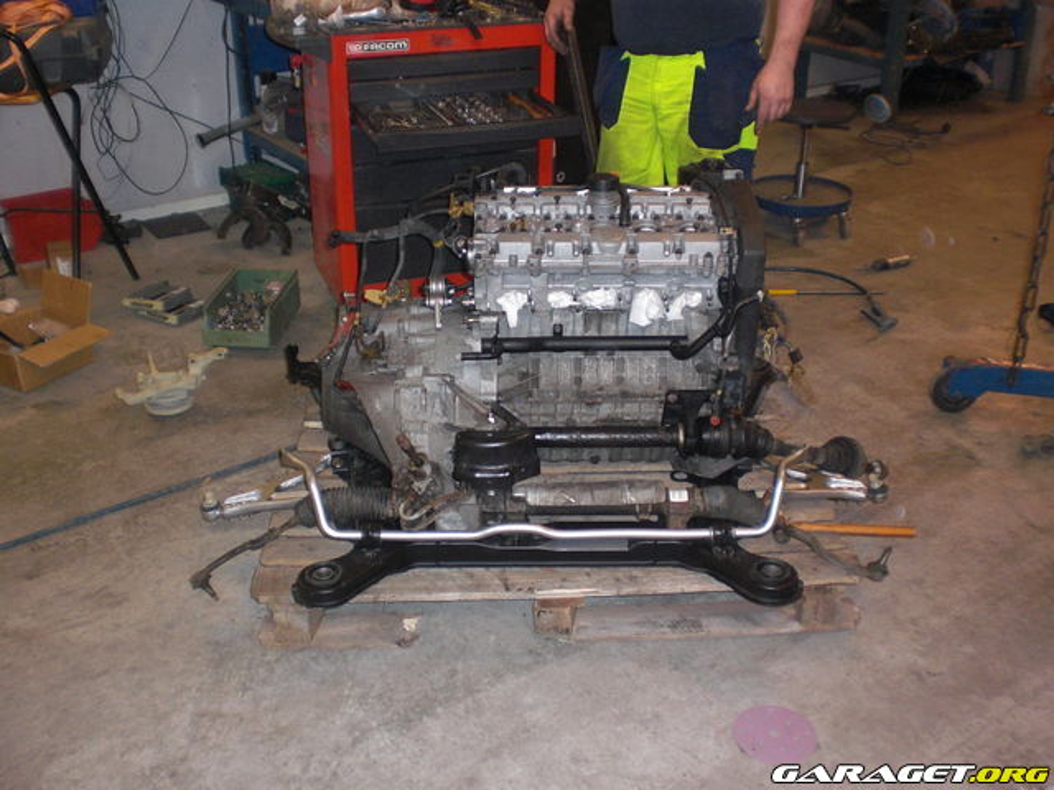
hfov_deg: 51.4
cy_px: 395
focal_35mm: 36
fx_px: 1096
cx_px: 527
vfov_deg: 39.7
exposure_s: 1/60
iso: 200
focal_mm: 6.3
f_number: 3.1
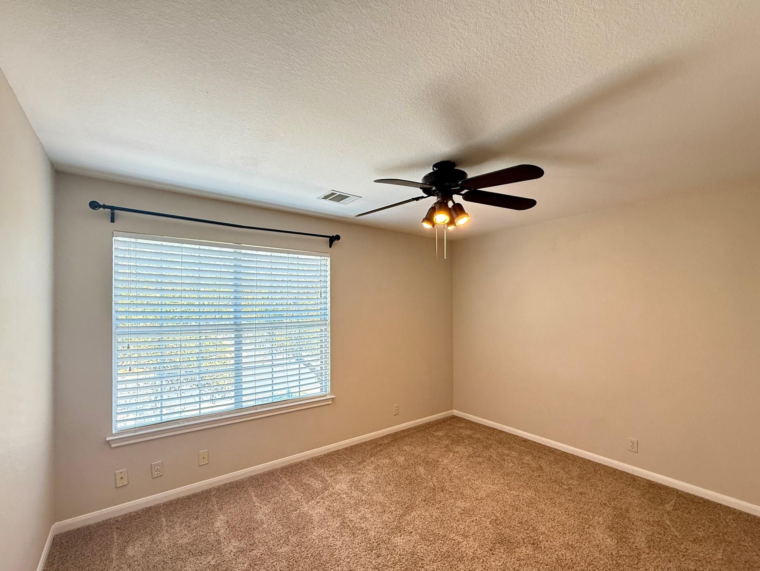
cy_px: 303
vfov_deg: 81.7
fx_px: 329
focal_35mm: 15
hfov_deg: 98.1
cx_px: 362
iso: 400
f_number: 2.2
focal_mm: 2.22
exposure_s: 1/120
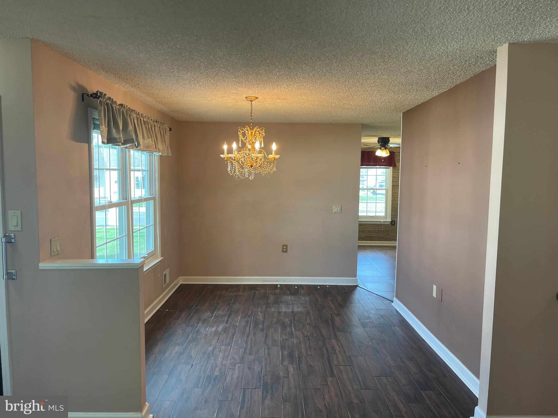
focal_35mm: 25
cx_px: 279
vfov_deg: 54.9
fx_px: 403
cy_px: 209
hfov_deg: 69.4
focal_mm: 5.1
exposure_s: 1/60
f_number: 1.6
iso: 64
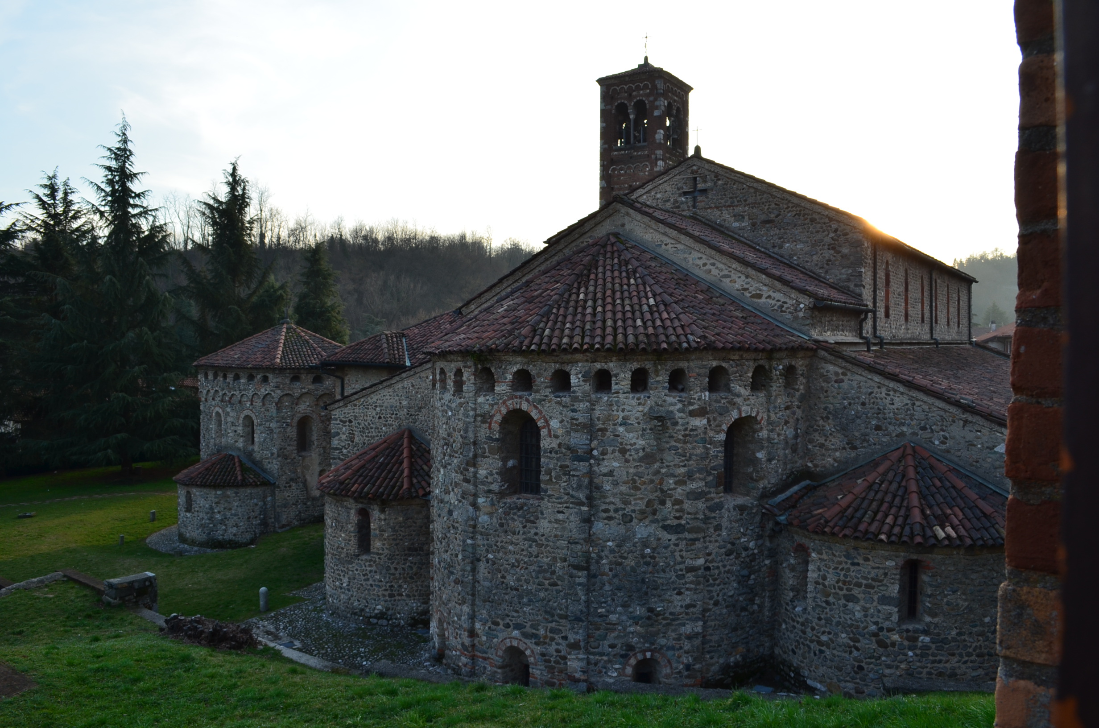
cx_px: 550
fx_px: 823
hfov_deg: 67.5
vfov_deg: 47.7
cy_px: 364
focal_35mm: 27
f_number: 10
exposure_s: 1/80
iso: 200
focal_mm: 18
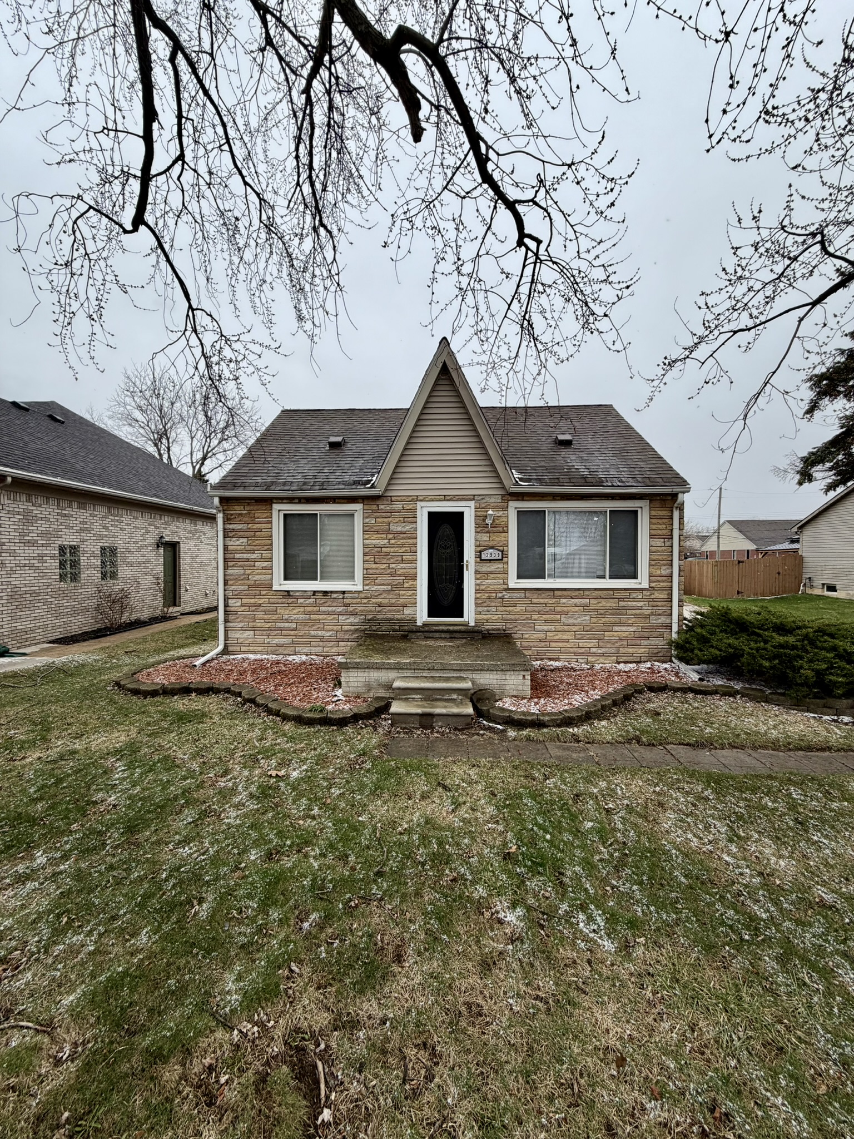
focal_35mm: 14
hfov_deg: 85.7
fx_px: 461
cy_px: 570
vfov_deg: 102.1
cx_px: 427
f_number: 2.2
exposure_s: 1/770
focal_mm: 2.22
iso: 20
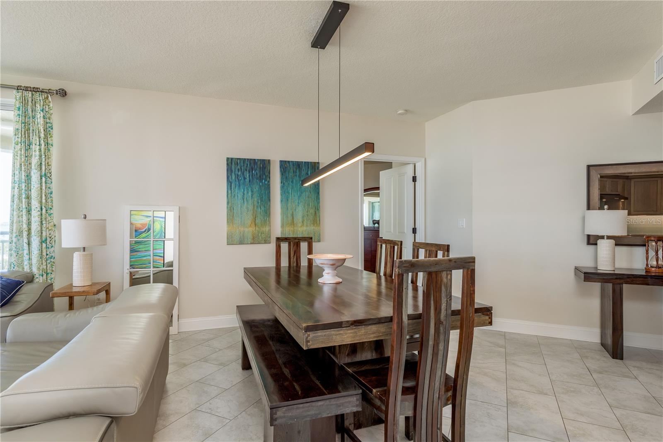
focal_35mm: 20
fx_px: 368
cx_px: 332
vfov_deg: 61.9
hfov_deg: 84.0
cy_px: 221
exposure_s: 1/125
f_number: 8
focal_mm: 20
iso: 320
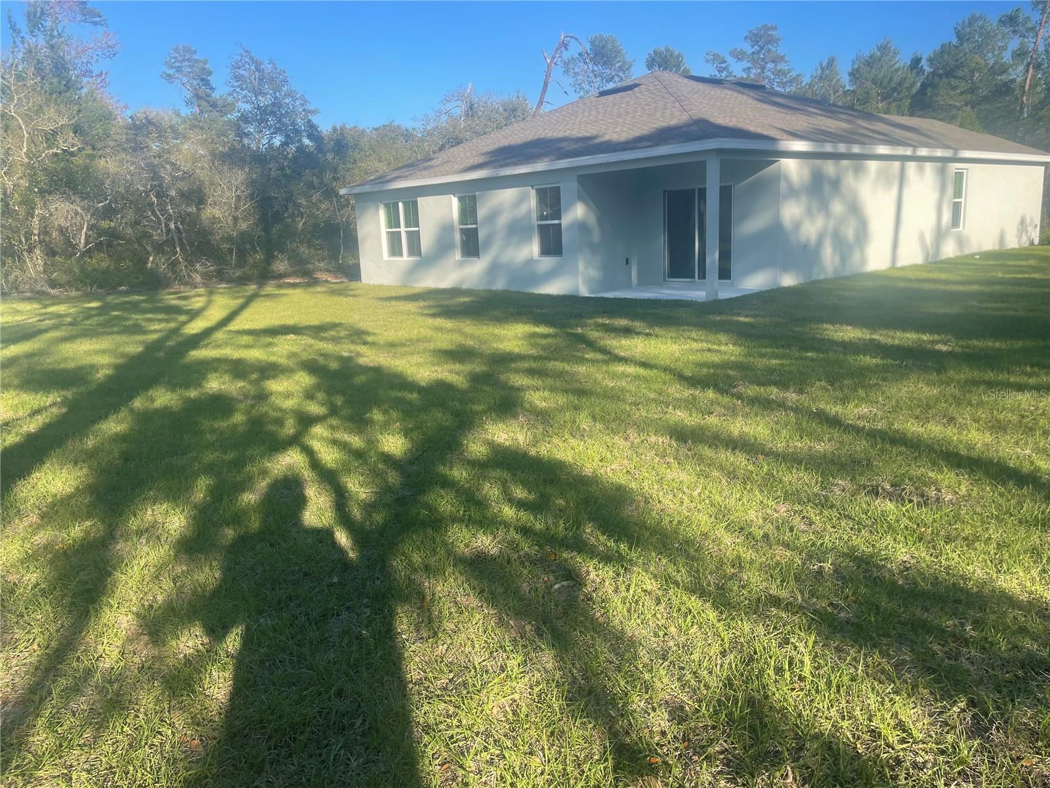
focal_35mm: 26
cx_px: 525
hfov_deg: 67.3
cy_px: 394
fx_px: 789
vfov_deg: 53.1
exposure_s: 1/1553
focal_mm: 4.2
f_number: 1.6
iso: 32
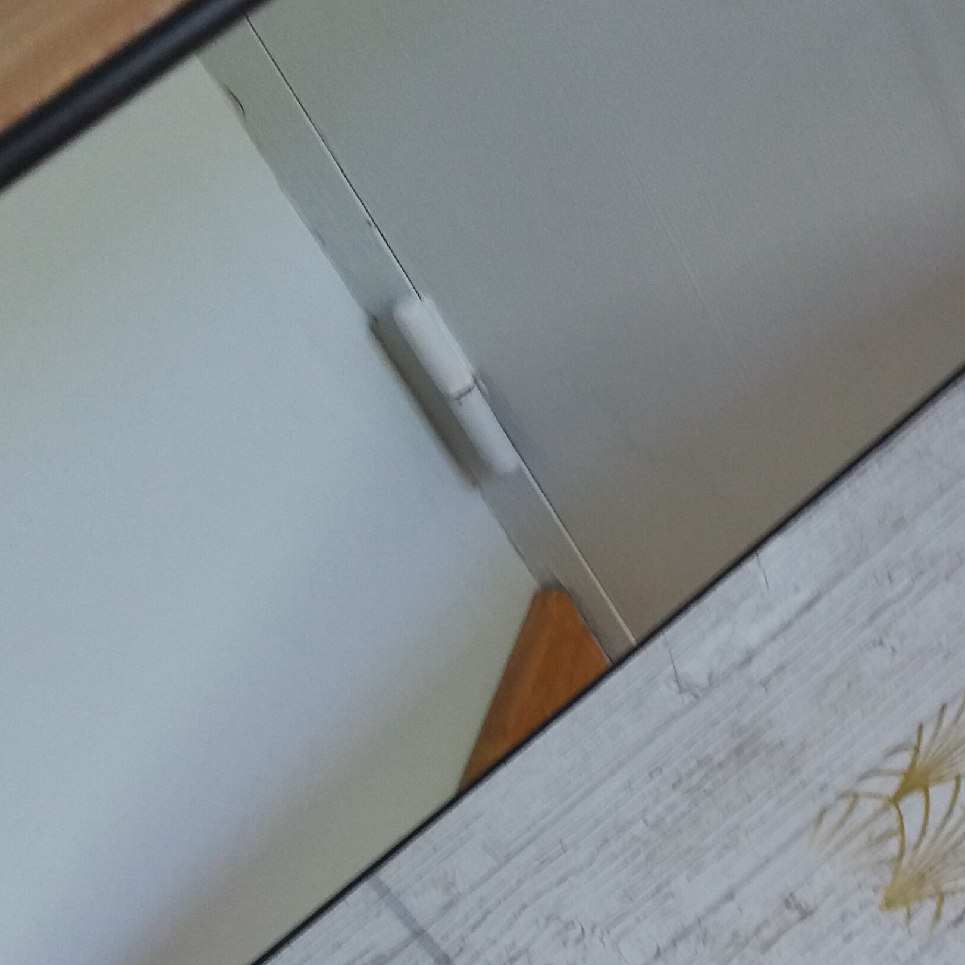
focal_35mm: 63
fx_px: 1987
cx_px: 797
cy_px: 793
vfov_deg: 26.7
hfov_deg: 26.7
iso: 100
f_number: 1.9
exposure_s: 1/30
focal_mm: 3.7
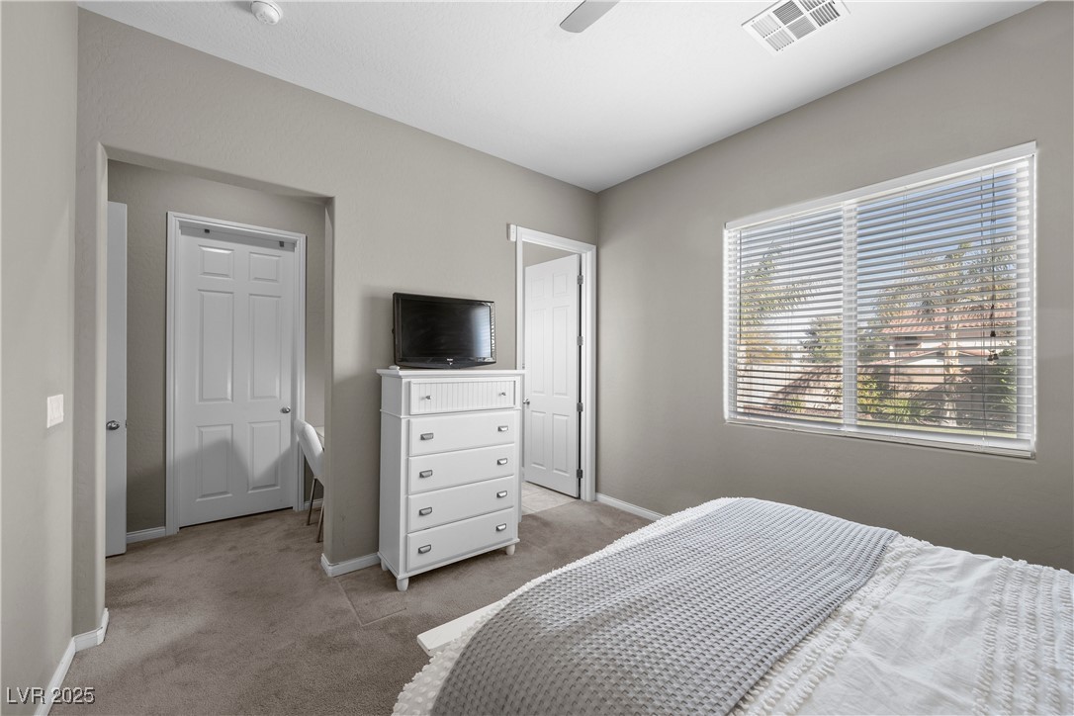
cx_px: 537
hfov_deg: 104.3
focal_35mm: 14
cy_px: 358
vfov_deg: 81.2
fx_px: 418
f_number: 8
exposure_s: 1/1.67
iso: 500
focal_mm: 14
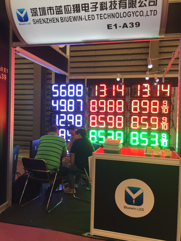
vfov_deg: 61.7
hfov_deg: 48.2
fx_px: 202
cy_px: 120
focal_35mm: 29
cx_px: 90
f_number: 2.2
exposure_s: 1/100
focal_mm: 4.15
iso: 32
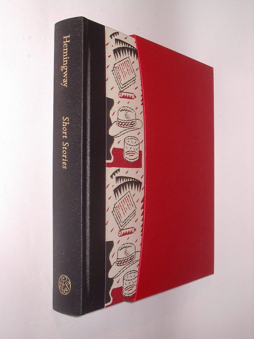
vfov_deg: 36.8
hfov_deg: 28.0
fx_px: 509
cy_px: 170
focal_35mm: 52
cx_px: 127
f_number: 5.5
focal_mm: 7.8
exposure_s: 1/60
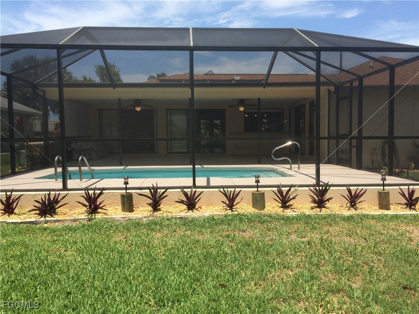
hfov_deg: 61.7
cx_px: 210
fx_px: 351
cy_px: 157
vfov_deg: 48.2
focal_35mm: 29
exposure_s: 1/1953
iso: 32
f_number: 2.2
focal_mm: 4.15
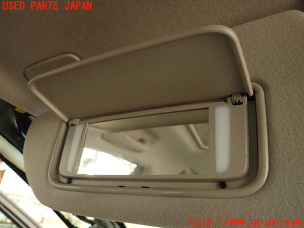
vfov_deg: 54.9
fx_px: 220
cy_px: 114
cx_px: 152
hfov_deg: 69.4
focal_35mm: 25
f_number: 2
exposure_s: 1/50
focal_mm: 4.5
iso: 200
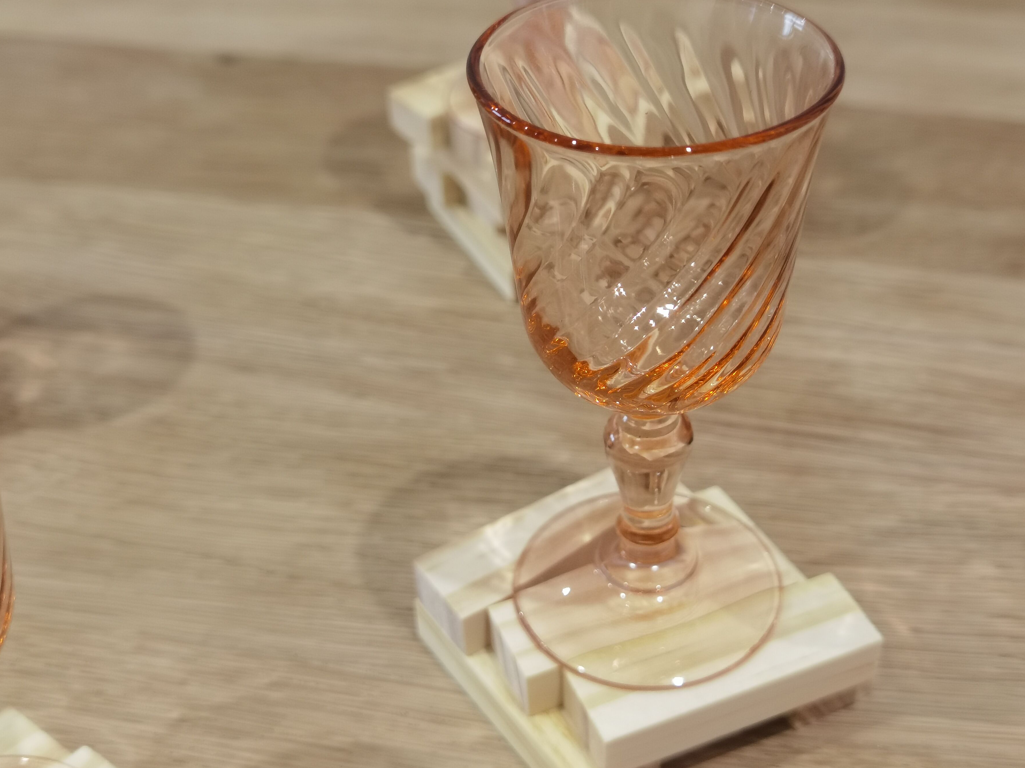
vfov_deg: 31.5
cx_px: 574
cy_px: 376
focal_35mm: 46
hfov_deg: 41.2
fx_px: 1362
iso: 125
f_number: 1.9
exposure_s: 1/50
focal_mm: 6.71
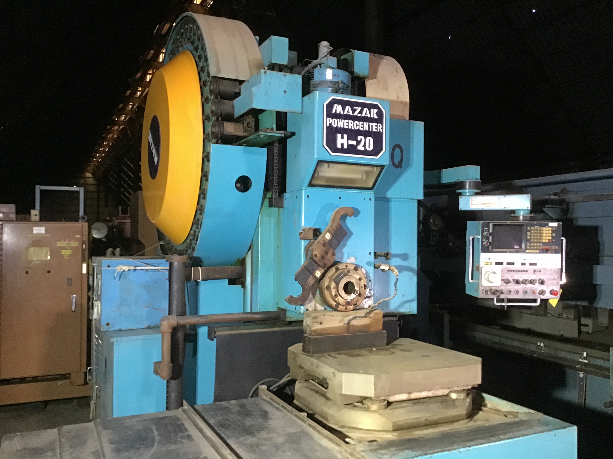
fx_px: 549
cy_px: 230
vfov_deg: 45.4
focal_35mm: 31
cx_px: 306
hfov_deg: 58.4
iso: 200
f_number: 2.4
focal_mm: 3.3
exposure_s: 1/17
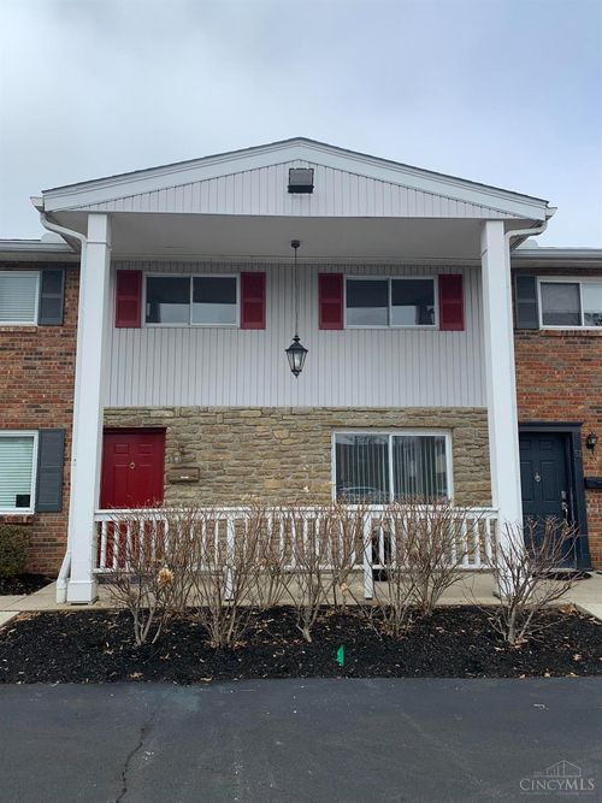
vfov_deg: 67.3
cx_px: 301
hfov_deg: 53.0
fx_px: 603
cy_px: 402
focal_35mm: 26
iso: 25
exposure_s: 1/1718
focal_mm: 4.25
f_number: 1.8
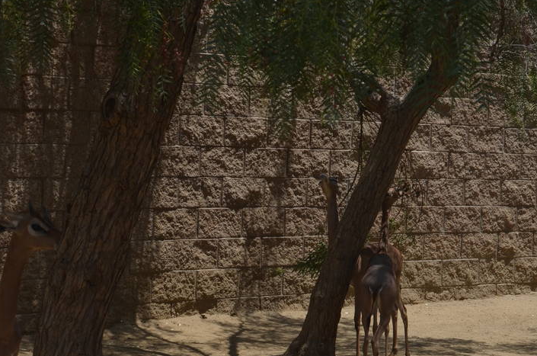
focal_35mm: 119
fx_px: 1773
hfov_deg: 17.2
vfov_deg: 11.4
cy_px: 308
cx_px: 382
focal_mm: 35
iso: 110
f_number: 8
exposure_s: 1/250
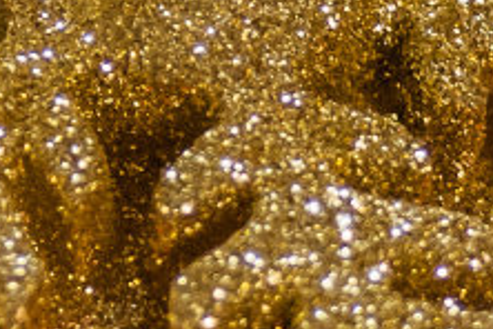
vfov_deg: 2.4
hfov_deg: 3.6
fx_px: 7682
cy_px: 646
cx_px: 913
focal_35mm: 561
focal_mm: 52
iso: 1250
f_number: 2.8
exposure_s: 1/100
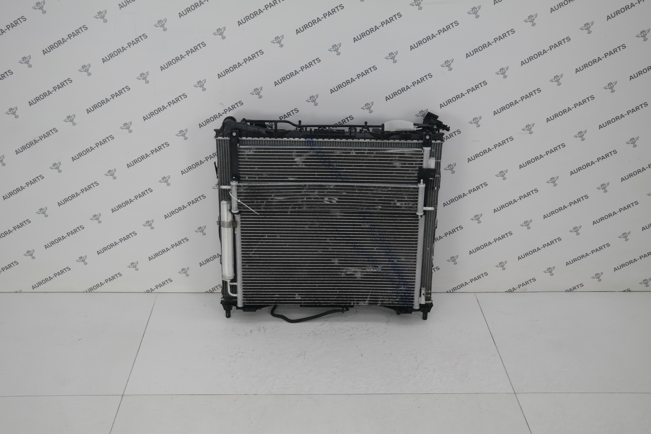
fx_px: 741
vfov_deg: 32.6
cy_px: 217
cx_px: 326
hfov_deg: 47.4
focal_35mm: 41
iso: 200
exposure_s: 1/100
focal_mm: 27
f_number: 4
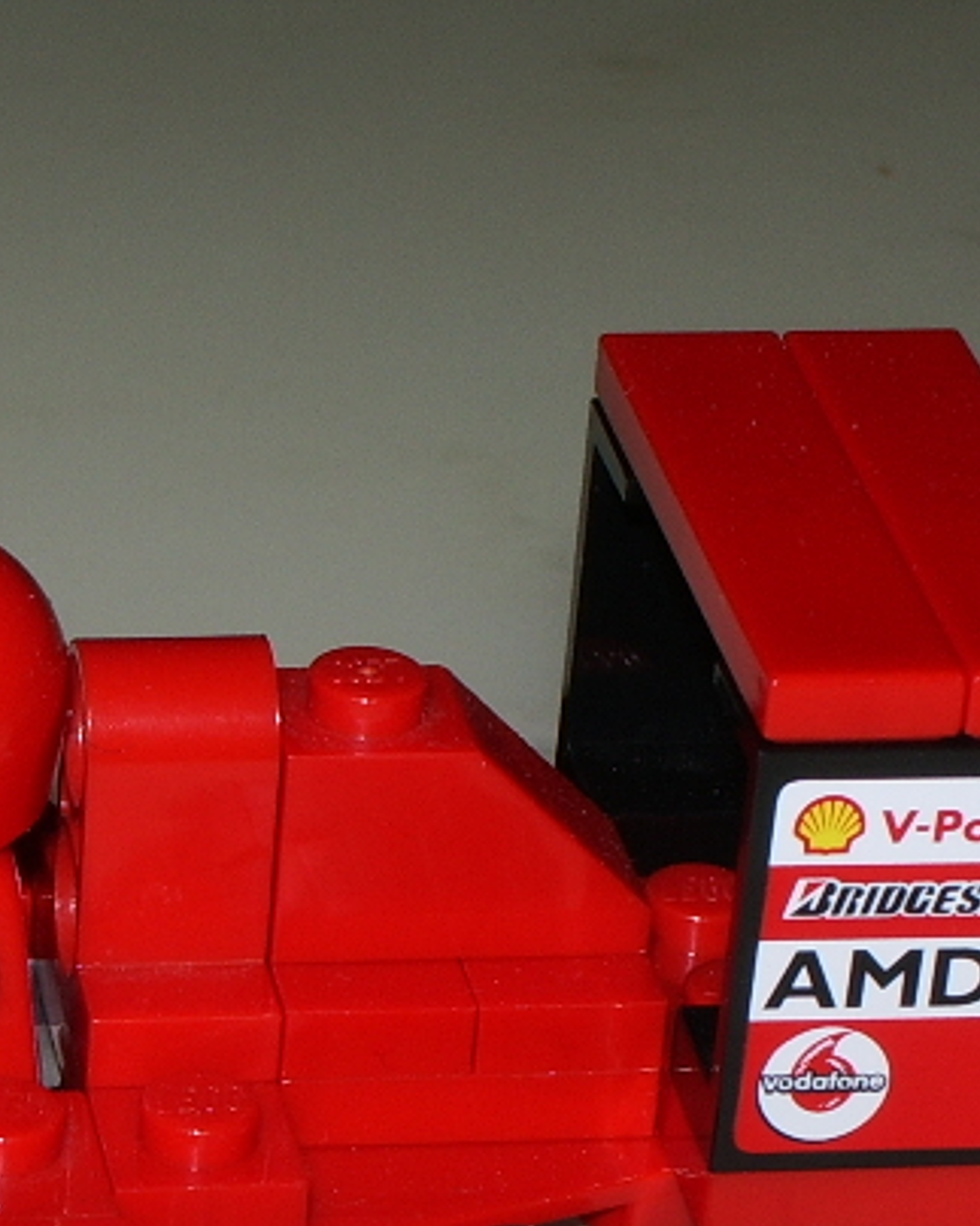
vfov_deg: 10.5
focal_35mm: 183
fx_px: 6637
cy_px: 1159
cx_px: -94
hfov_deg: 8.4
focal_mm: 12.2
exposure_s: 1/50
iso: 50
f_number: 6.2
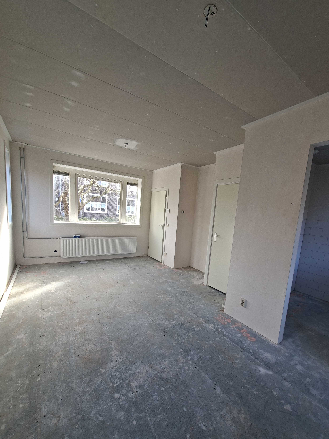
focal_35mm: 14
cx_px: 173
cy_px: 235
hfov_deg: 85.6
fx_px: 177
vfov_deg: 101.9
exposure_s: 1/60
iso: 50
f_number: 2.2
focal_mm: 1.74
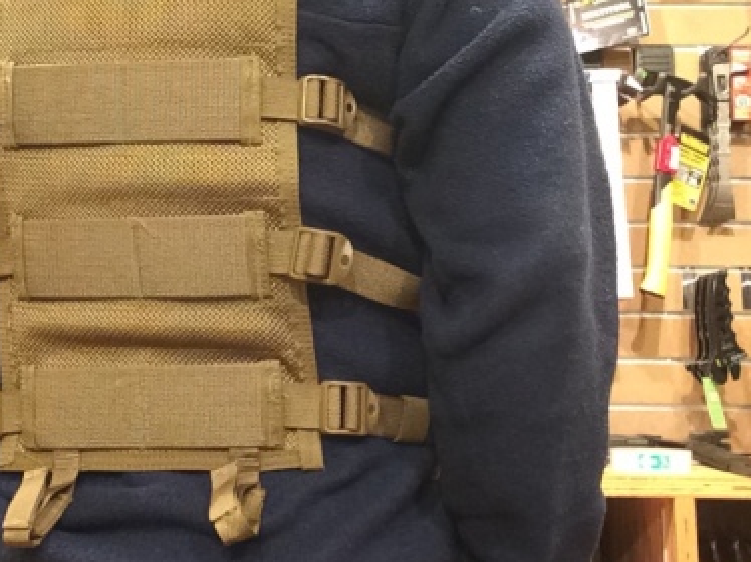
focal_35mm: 53
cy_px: 192
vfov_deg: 27.3
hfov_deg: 35.8
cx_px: 241
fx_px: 1149
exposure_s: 1/15
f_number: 2.4
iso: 400
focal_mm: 2.15
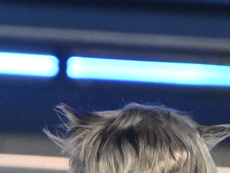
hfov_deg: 1.0
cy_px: 400
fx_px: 13155
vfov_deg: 0.8
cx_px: 194
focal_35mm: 1979
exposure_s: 1/320
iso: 4000
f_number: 4
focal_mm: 280
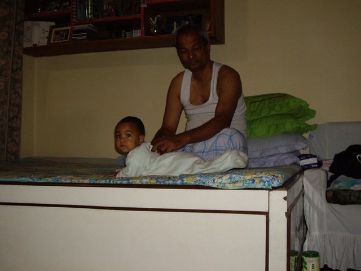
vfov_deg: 30.9
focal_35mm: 47
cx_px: 180
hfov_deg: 40.4
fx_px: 490
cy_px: 136
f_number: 3
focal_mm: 7.6
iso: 200
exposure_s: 1/50
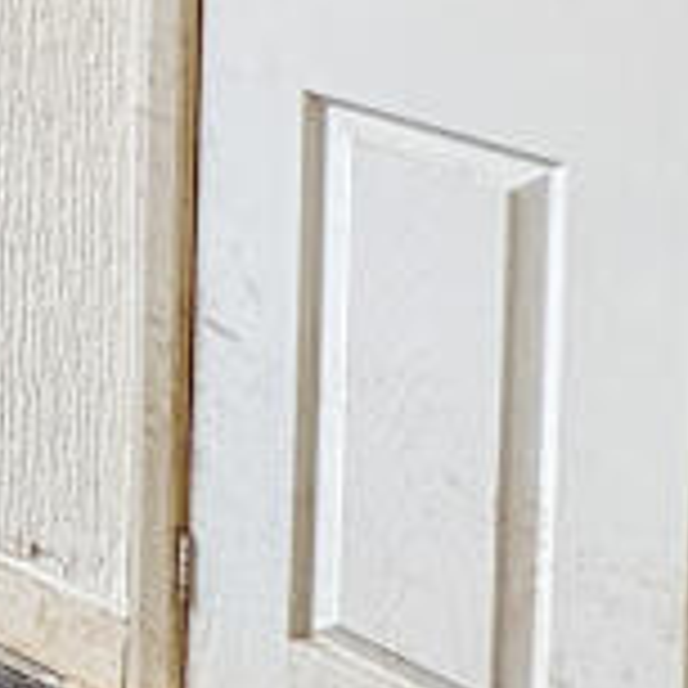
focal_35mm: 83
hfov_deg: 13.7
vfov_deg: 17.3
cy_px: -522
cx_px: -1034
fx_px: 1866
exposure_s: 1/100
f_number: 2.2
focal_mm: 2.22
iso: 200
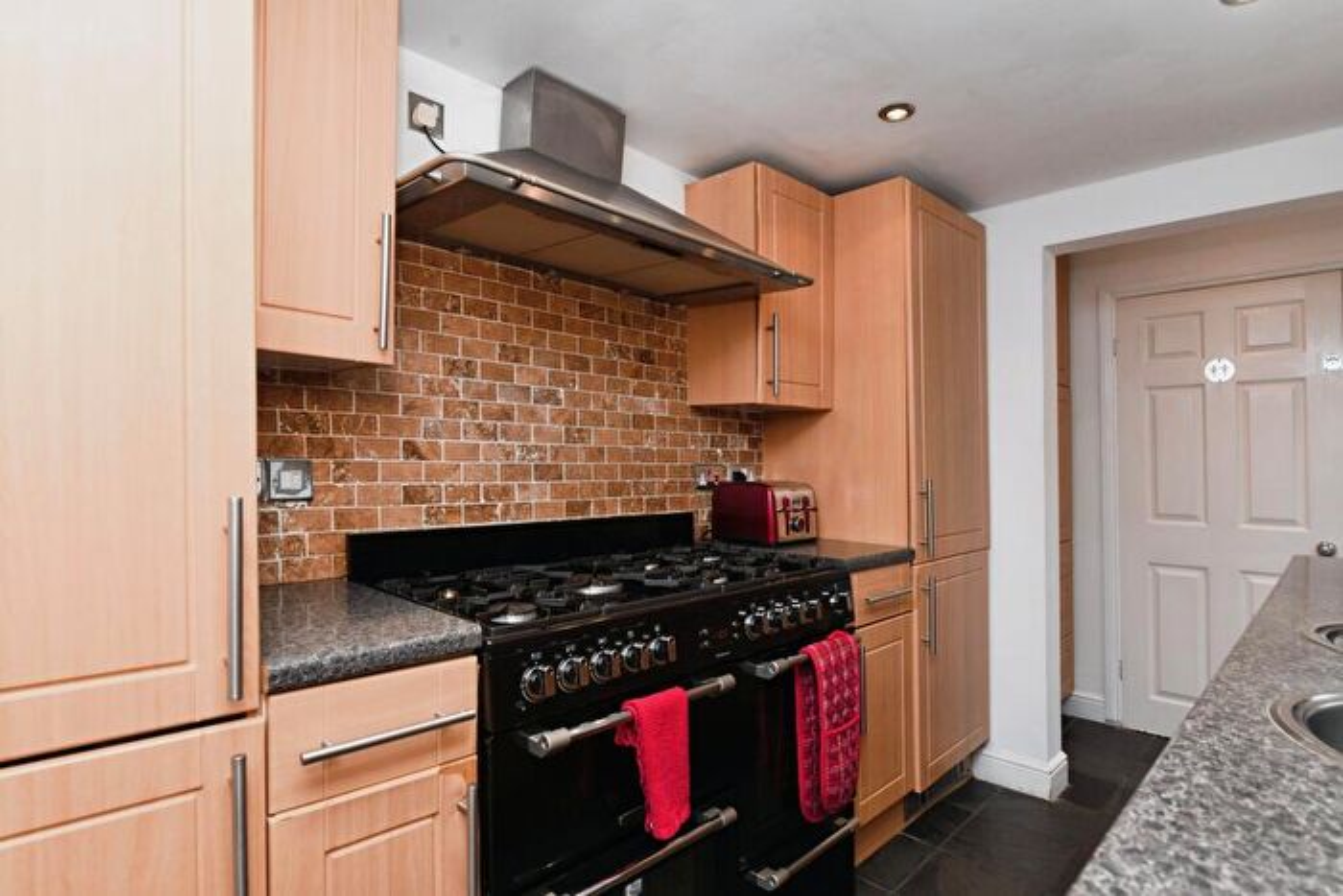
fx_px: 672
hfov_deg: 90.0
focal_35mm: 18
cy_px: 448
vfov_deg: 67.4
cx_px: 672
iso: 800
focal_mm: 18
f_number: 8
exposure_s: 1/60
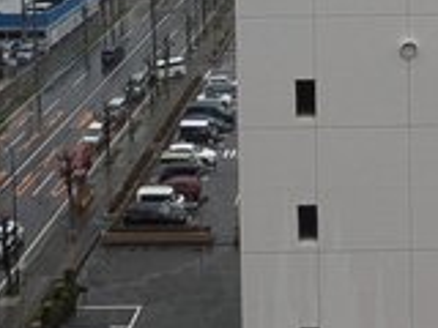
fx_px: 1063
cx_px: 375
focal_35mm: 84
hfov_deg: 22.8
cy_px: -142
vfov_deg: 16.3
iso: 49
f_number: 2.2
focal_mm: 1.83
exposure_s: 1/201
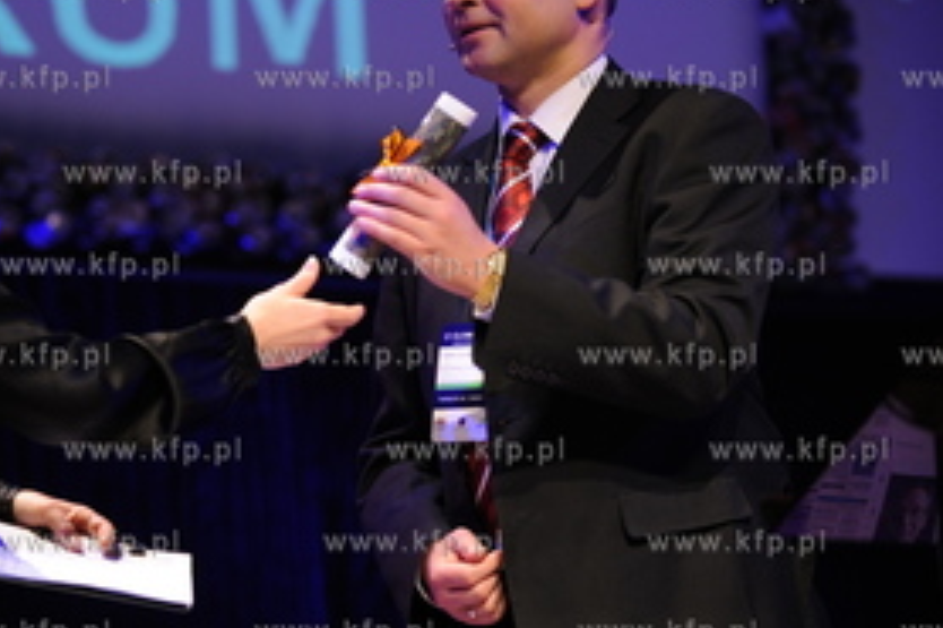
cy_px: 217
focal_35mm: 147
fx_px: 3848
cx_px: 271
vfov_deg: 9.3
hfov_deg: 13.9
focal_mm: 102
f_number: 2.8
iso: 800
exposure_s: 1/125
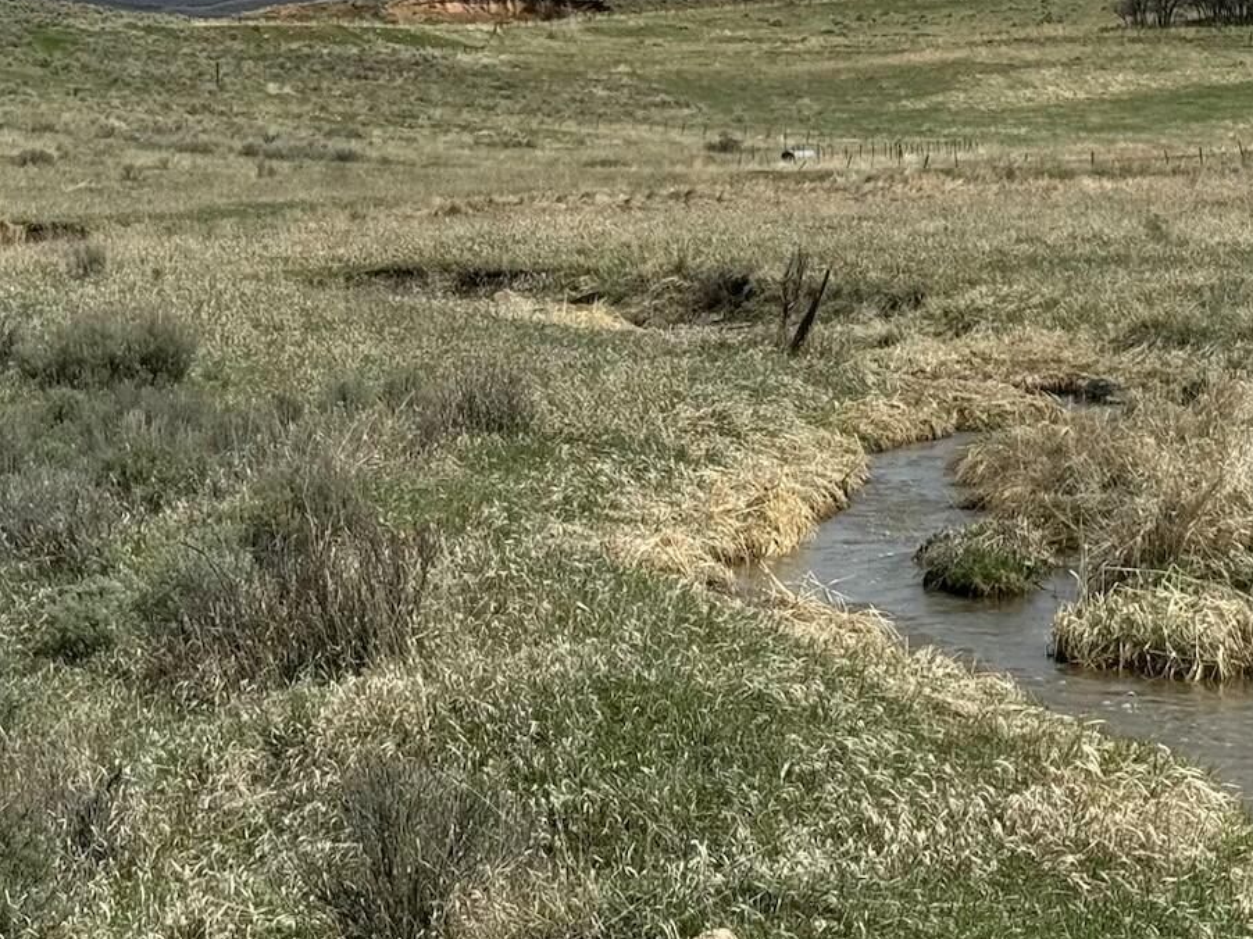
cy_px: 435
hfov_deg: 18.0
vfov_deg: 13.6
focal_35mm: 109
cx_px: 688
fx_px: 3944
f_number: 1.78
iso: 64
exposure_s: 1/5848
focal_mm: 6.76
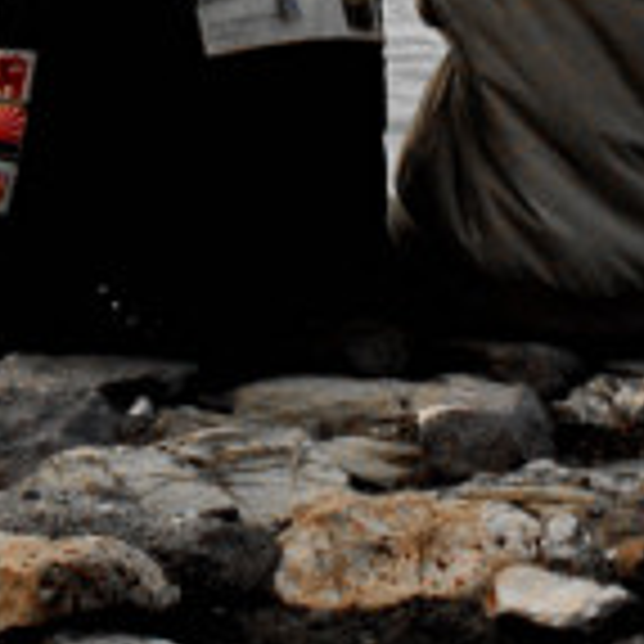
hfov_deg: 3.5
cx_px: 126
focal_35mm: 499
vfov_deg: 3.5
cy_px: -340
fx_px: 10503
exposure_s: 1/320
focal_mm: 70
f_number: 8
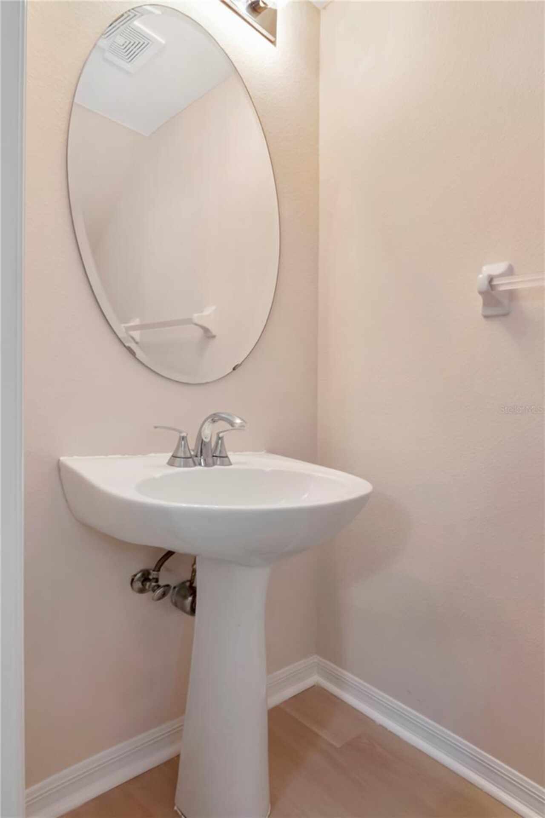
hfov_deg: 67.4
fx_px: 409
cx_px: 272
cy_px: 409
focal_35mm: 18
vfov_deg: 90.0
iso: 800
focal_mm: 12
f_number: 16
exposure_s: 1/4
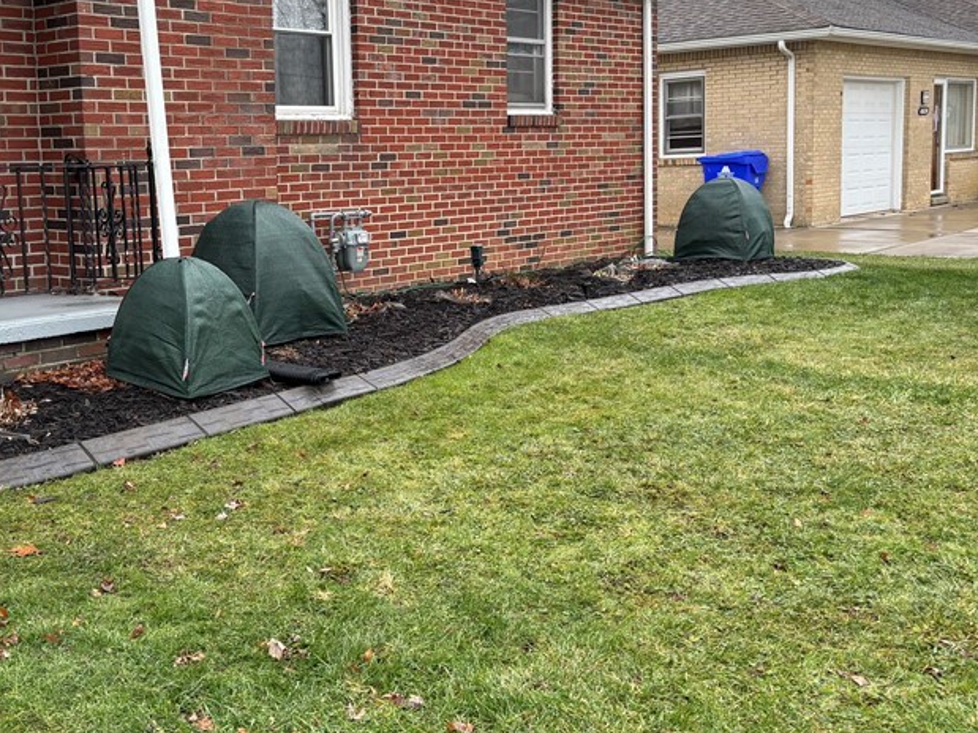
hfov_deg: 43.2
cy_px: 318
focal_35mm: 43
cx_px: 325
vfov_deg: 33.5
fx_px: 1215
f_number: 1.6
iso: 80
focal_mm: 5.96
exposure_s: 1/121
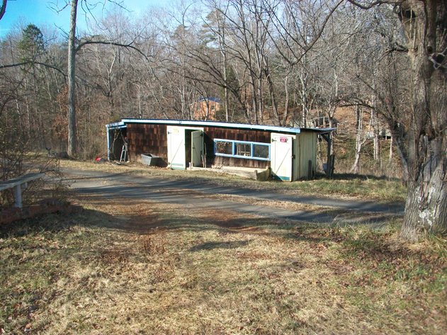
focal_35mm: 34
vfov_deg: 41.8
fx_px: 439
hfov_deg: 54.0
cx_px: 224
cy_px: 168
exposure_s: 1/640
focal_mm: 5.7
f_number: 2.8
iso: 80
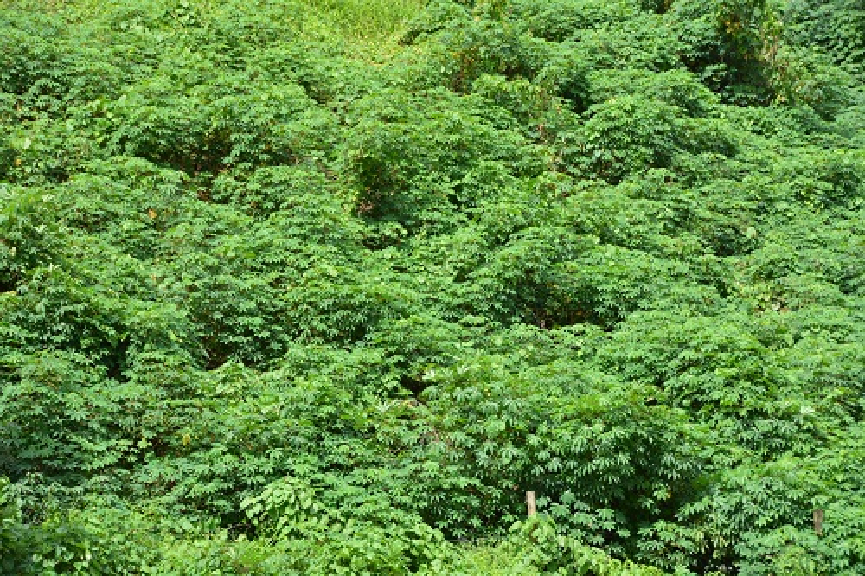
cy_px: 288
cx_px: 432
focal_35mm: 120
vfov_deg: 11.4
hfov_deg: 17.1
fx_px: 2882
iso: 160
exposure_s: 1/250
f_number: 8
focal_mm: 80
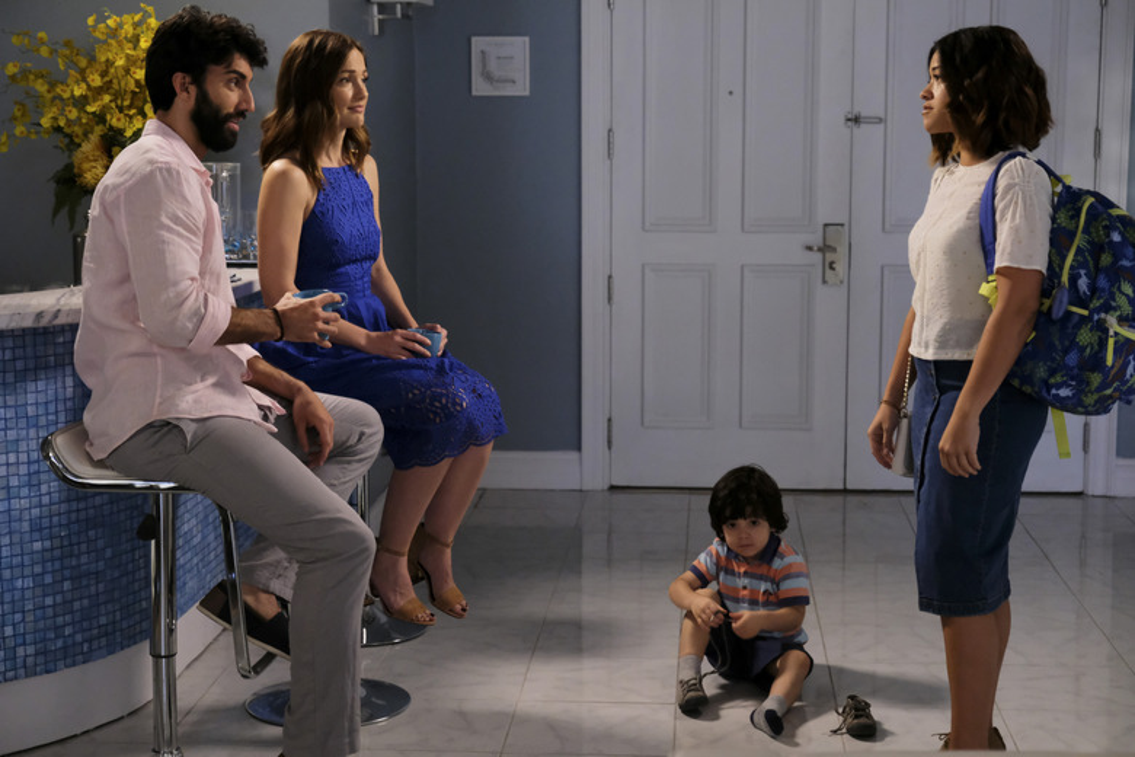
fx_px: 1892
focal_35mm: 60
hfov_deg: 33.4
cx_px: 568
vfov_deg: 22.6
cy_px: 378
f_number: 2.8
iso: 3200
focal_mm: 40.1
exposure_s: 1/125
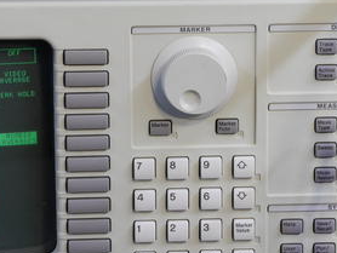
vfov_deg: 6.4
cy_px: 159
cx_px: 209
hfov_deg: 8.5
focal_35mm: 233
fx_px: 2270
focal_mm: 81
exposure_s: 1/2
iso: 400
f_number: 14
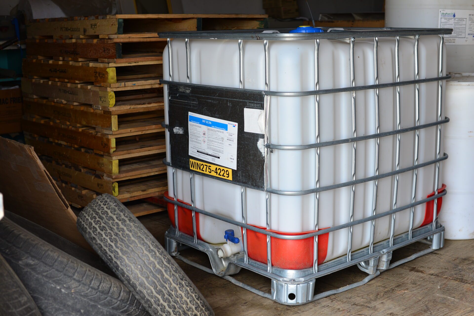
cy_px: 158
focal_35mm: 50
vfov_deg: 27.0
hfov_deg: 39.6
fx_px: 659
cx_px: 237
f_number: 4.5
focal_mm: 50
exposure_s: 1/80
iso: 125
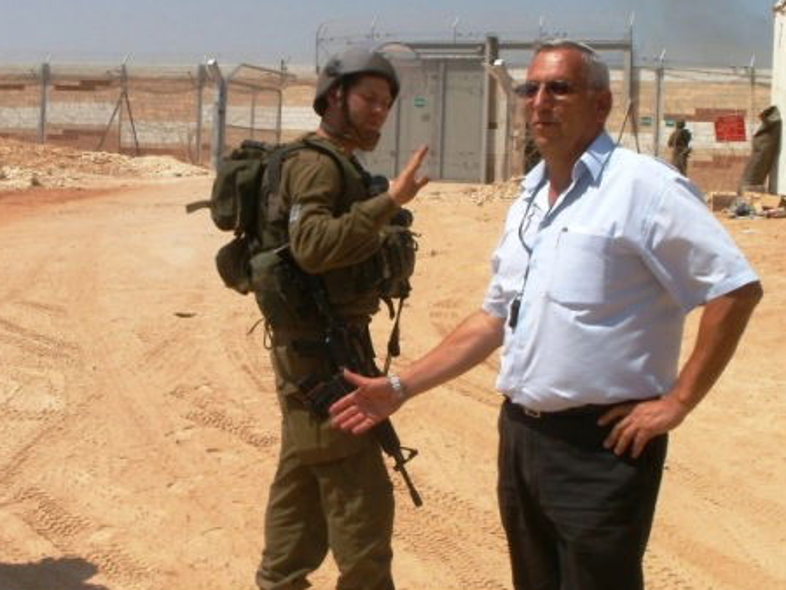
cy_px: 241
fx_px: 1454
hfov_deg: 29.9
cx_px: 232
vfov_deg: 22.9
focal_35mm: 64
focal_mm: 6.3
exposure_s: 1/1250
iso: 100
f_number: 5.6
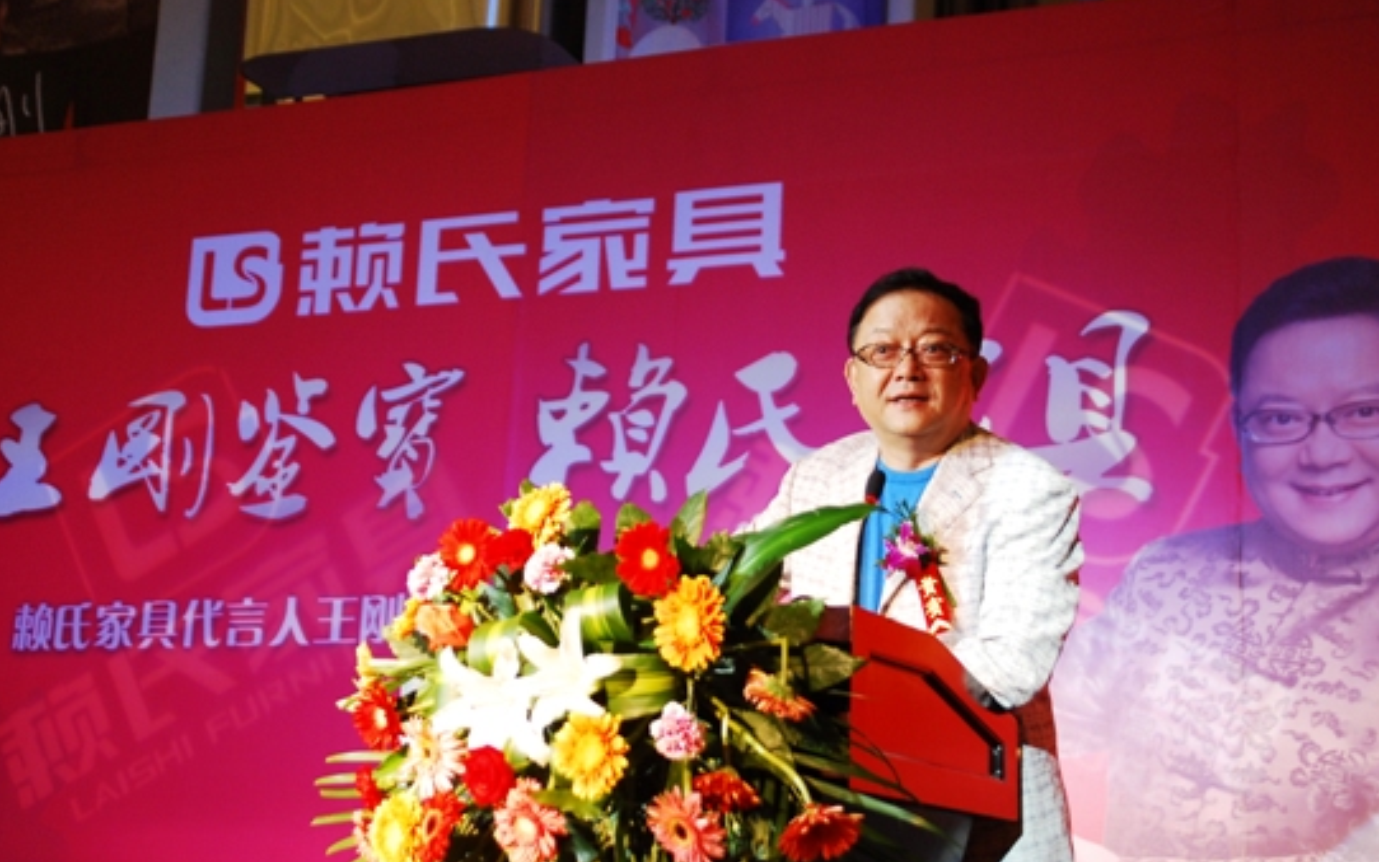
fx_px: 2218
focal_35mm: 59
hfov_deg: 34.5
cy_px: 453
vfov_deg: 22.0
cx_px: 695
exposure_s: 1/125
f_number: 3.3
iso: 500
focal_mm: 38
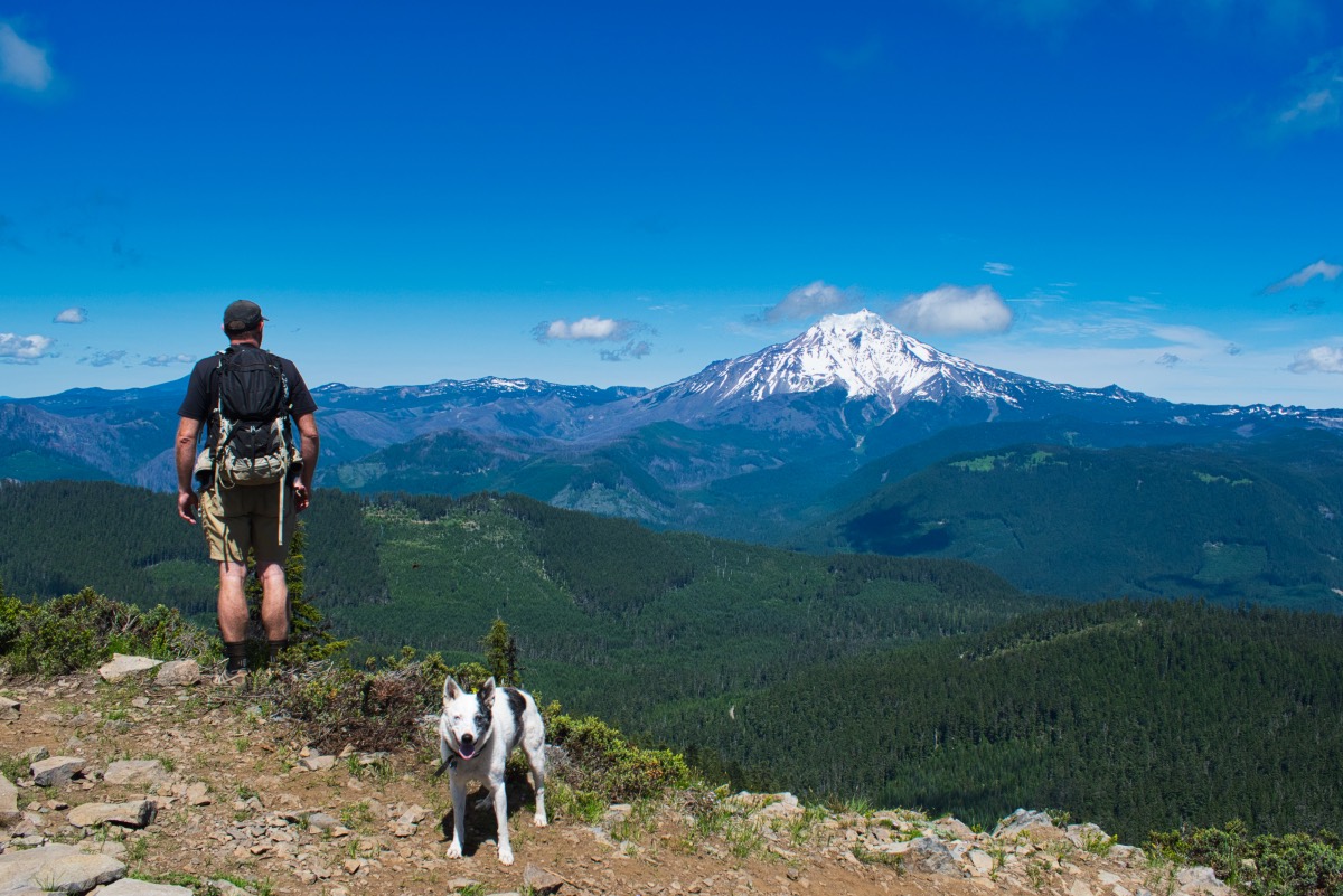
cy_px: 448
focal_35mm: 27
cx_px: 672
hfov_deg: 67.4
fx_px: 1008
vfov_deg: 48.0
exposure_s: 1/500
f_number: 11
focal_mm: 18
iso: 280
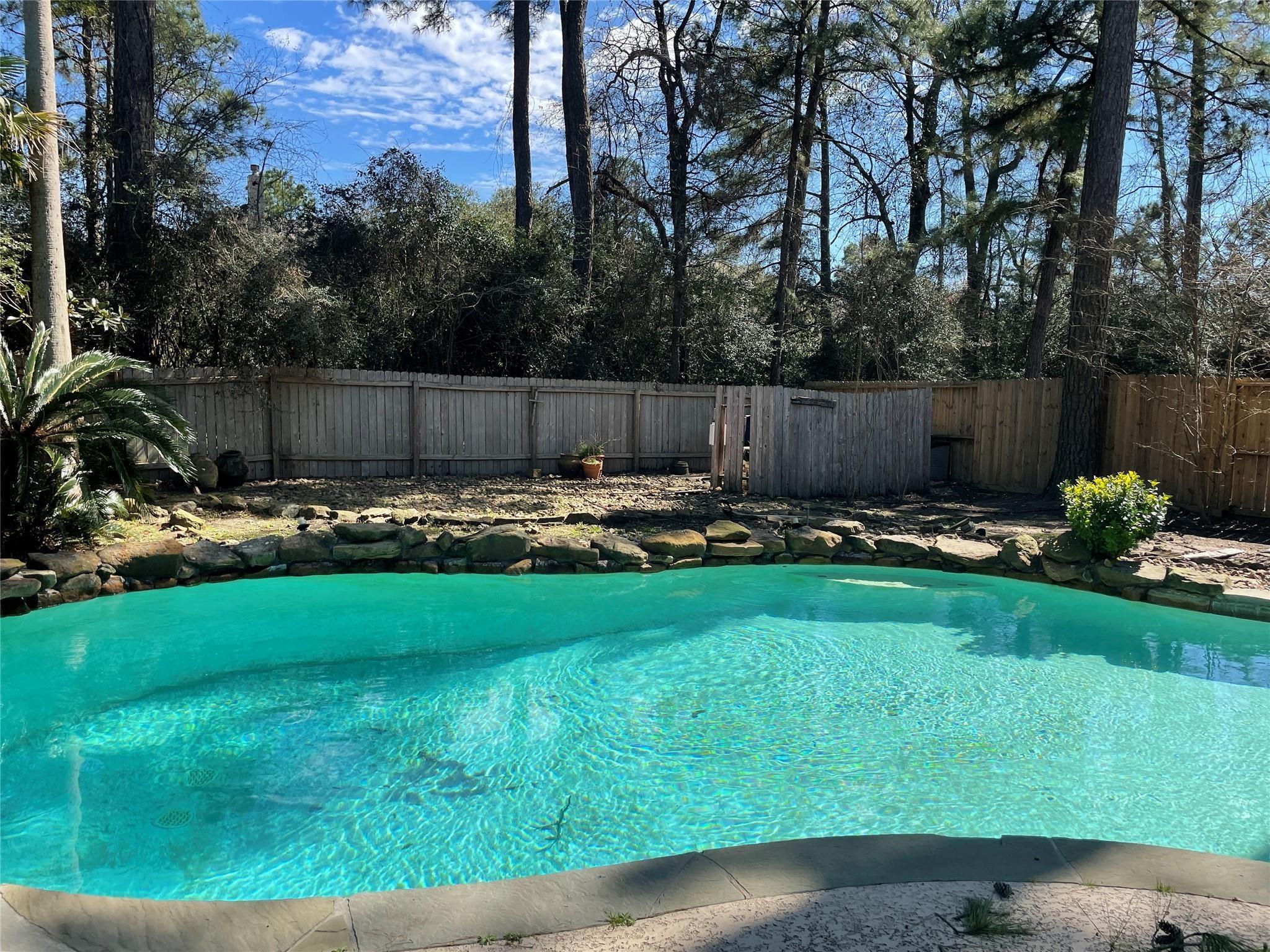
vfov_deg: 53.1
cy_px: 476
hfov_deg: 67.3
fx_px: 954
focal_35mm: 26
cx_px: 635
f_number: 1.6
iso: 32
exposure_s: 1/2020
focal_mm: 4.2
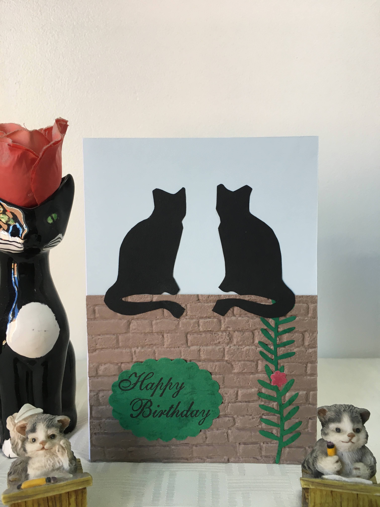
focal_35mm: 29
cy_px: 254
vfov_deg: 61.7
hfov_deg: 48.2
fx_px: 424
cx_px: 190
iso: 25
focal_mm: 4.15
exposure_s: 1/33
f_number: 2.2
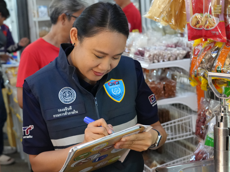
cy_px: 78
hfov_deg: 26.6
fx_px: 485
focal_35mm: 73
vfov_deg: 20.2
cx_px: 80
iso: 4000
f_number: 4
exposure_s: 1/160
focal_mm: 36
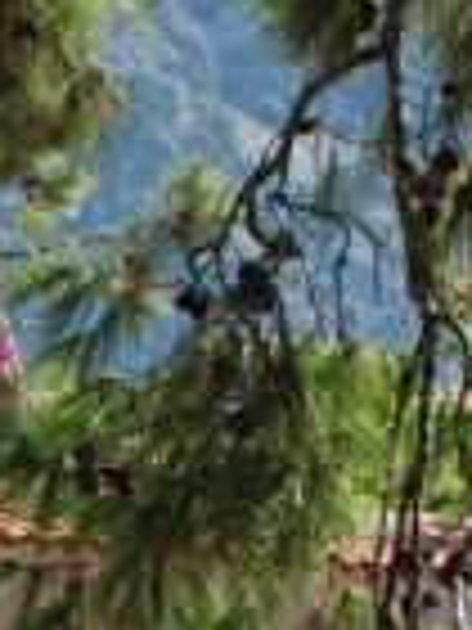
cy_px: 1616
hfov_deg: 4.7
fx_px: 5163
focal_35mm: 284
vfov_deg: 6.6
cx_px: -1423
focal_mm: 24
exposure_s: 1/200
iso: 100
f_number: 7.1
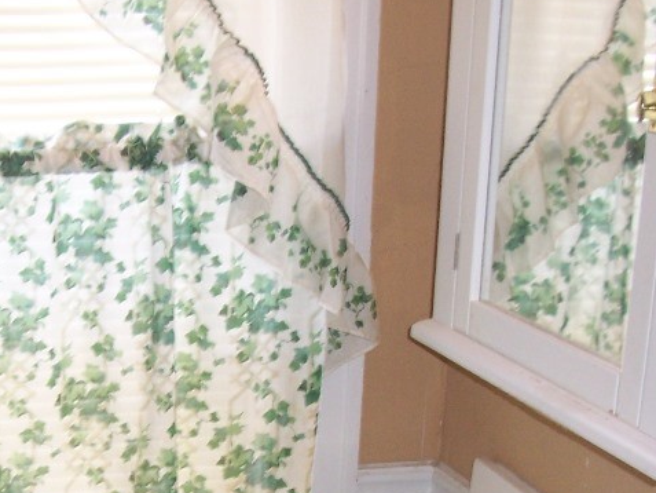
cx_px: 151
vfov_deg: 19.6
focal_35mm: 73
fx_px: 1384
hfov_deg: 26.3
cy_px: 489
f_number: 2.7
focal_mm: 5.6
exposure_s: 1/90
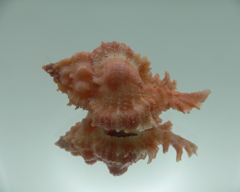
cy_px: 96
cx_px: 120
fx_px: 263
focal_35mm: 37
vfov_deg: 40.1
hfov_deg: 49.1
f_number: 2.8
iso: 80
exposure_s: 1/80
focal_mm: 4.6
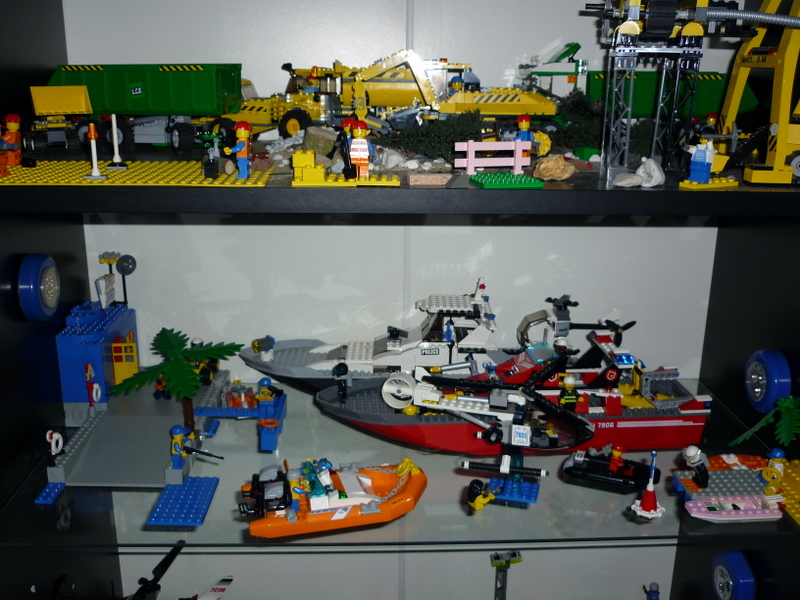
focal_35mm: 33
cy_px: 300
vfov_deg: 42.9
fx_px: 763
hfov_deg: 55.4
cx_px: 400
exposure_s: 1/125
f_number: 2.8
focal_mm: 5.5
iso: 100
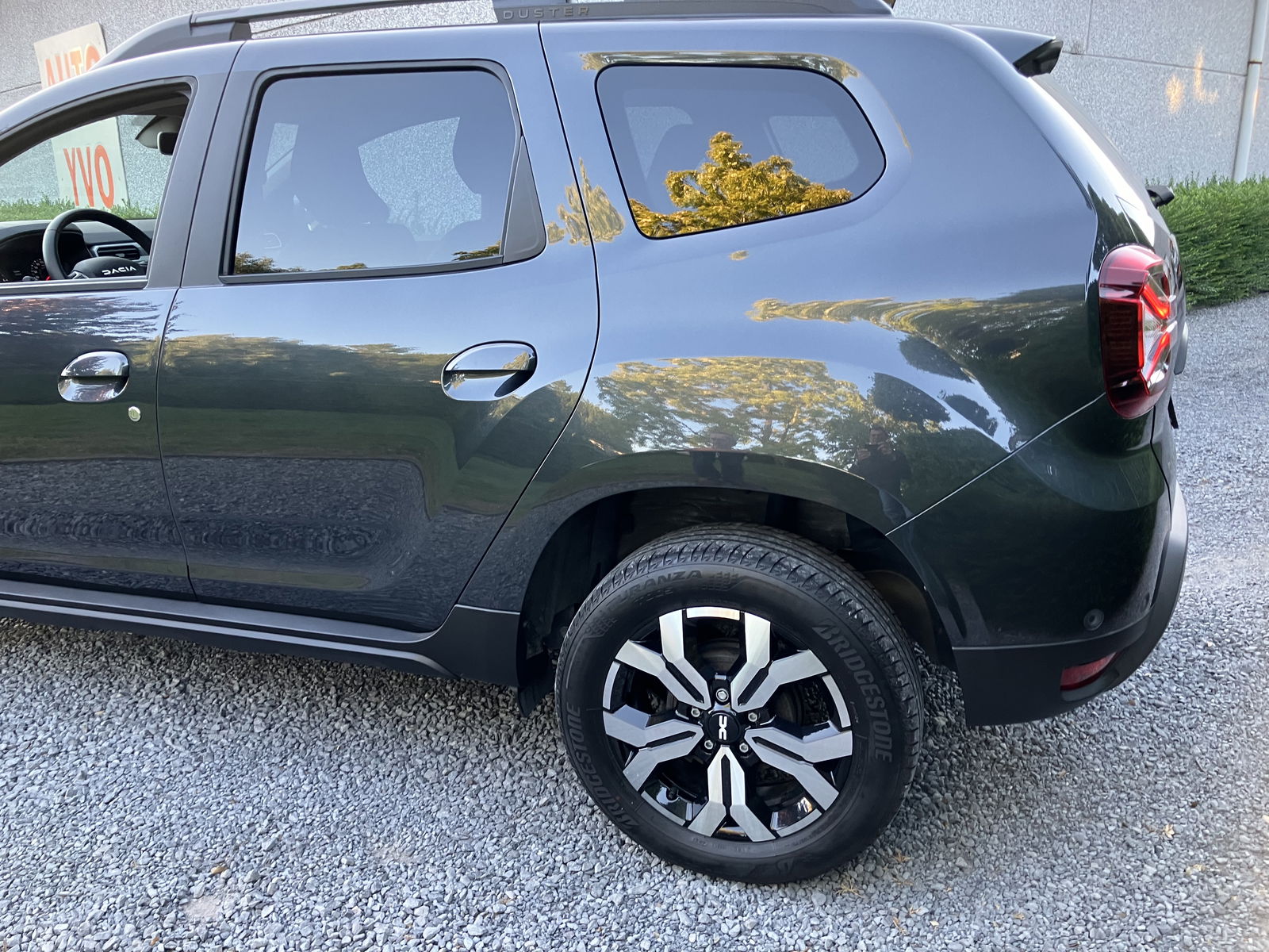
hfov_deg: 63.4
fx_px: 1026
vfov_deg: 49.7
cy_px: 476
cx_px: 634
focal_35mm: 28
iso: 80
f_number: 1.8
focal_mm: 3.99
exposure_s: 1/73
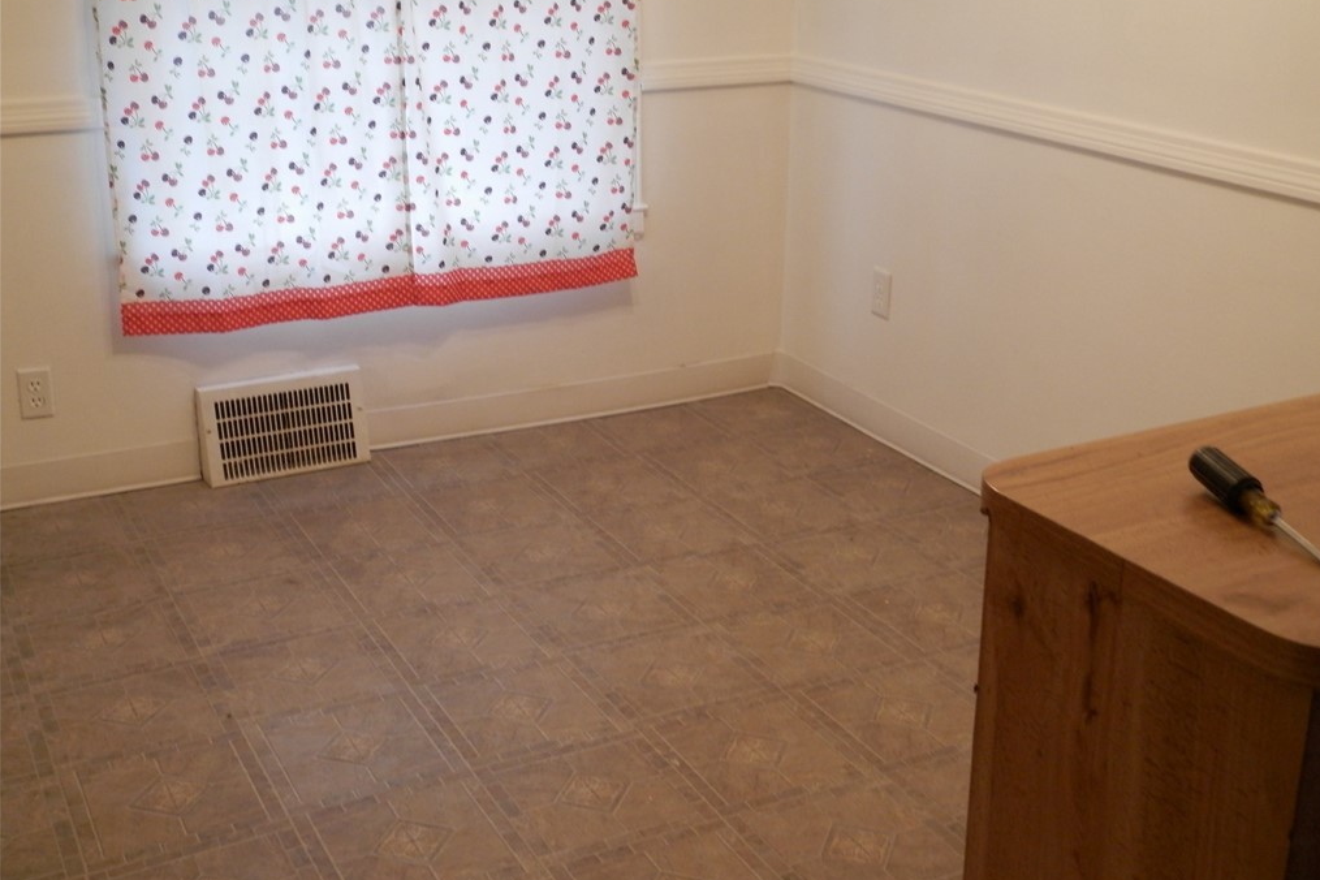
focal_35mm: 42
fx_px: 1540
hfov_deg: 46.4
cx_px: 665
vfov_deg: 31.9
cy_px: 460
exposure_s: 1/13
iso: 200
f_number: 3.5
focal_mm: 7.2
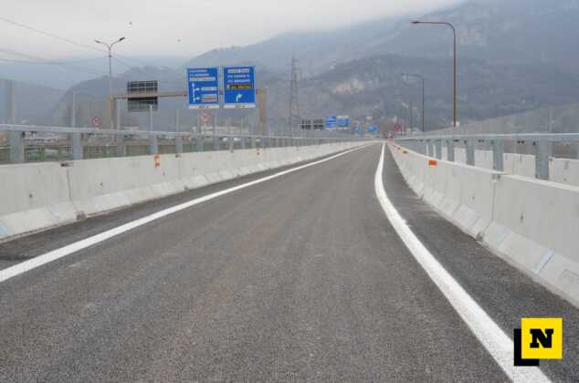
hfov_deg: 53.2
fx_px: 578
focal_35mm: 36
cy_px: 192
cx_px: 290
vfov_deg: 36.7
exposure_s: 1/160
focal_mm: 24
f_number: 14
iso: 1250
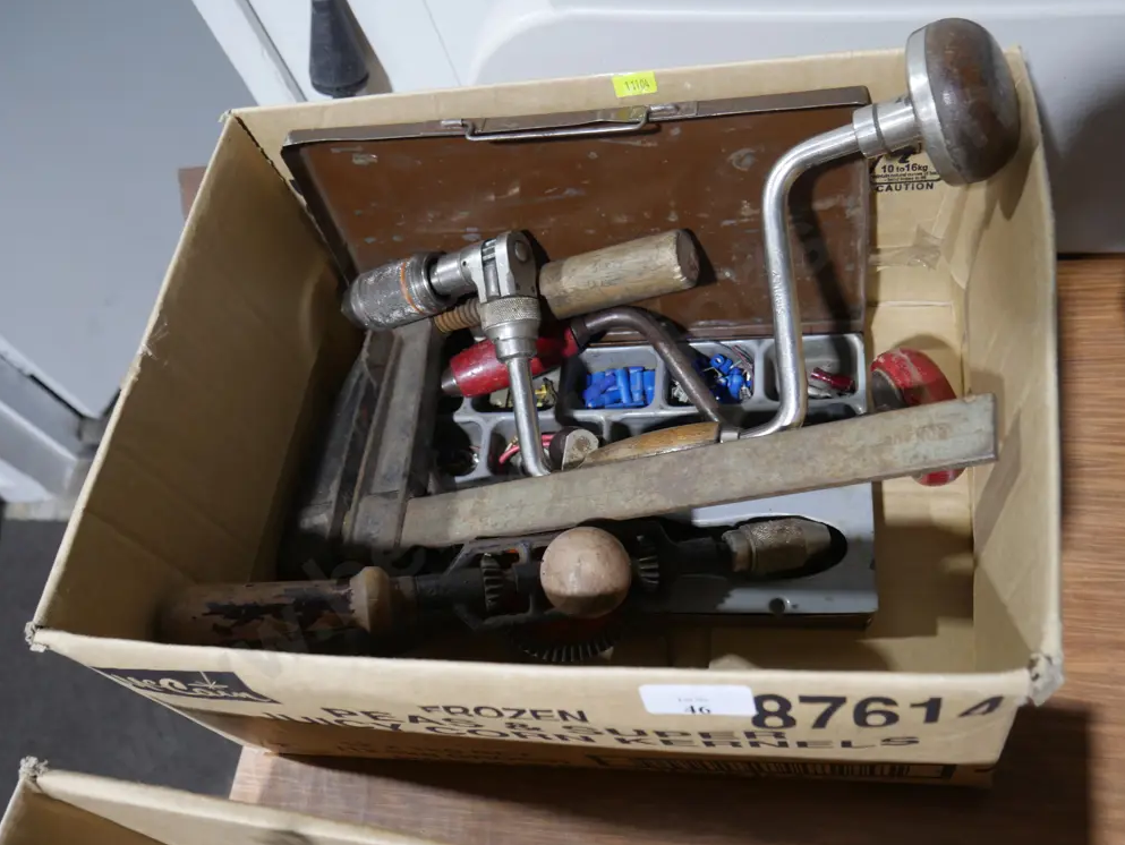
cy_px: 417
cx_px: 578
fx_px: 1073
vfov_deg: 43.0
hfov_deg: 55.3
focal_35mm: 33
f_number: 3.6
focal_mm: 16
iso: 500
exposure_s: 1/60
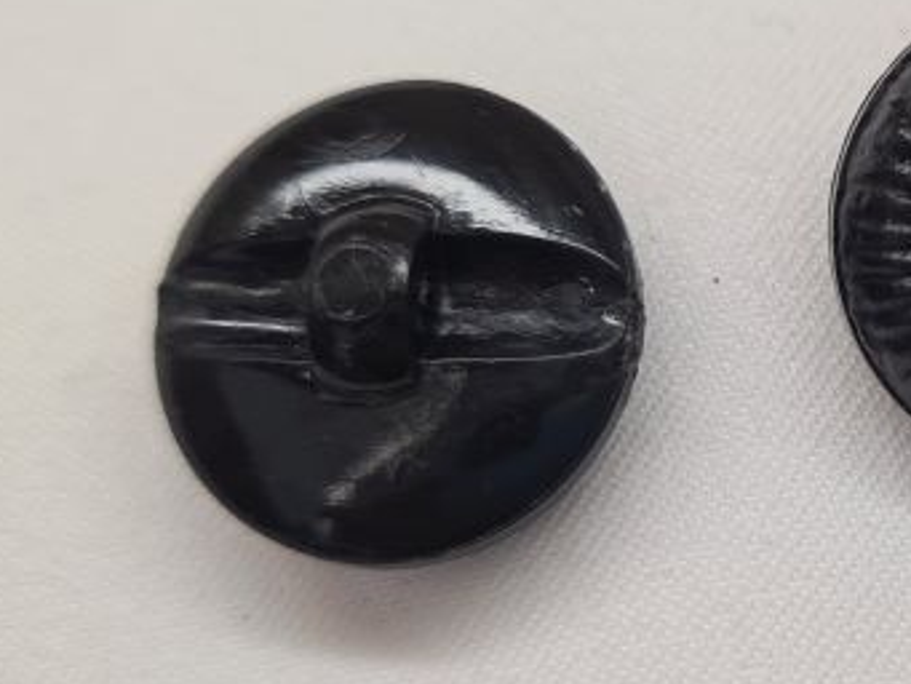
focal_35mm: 61
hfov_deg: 29.8
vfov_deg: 24.0
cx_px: 879
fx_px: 1606
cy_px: 379
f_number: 1.8
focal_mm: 5.4
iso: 50
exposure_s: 1/188
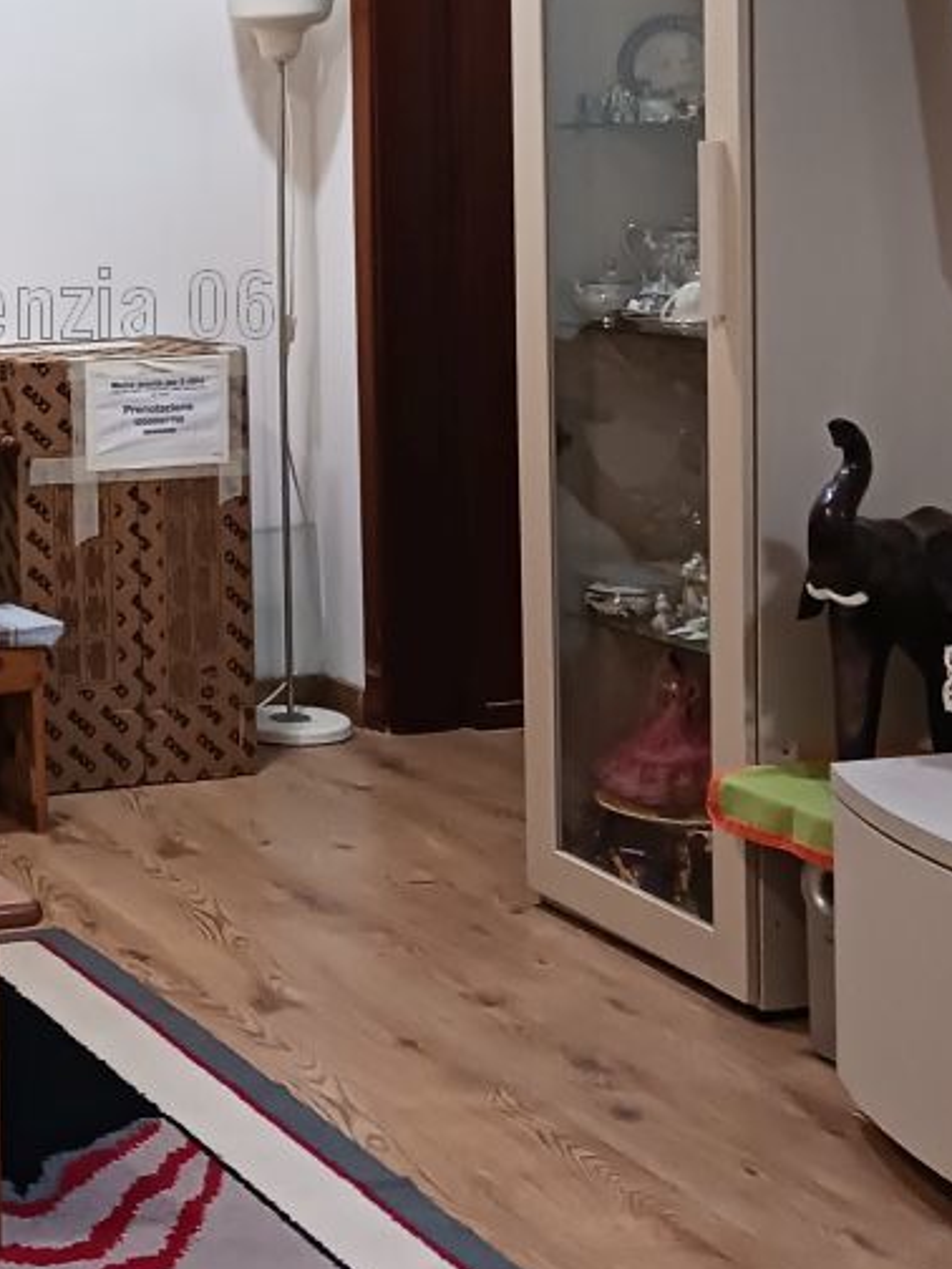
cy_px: 305
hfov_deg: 18.1
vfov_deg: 25.7
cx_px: -355
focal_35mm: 75
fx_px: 2750
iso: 400
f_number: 1.8
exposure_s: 1/25
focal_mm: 4
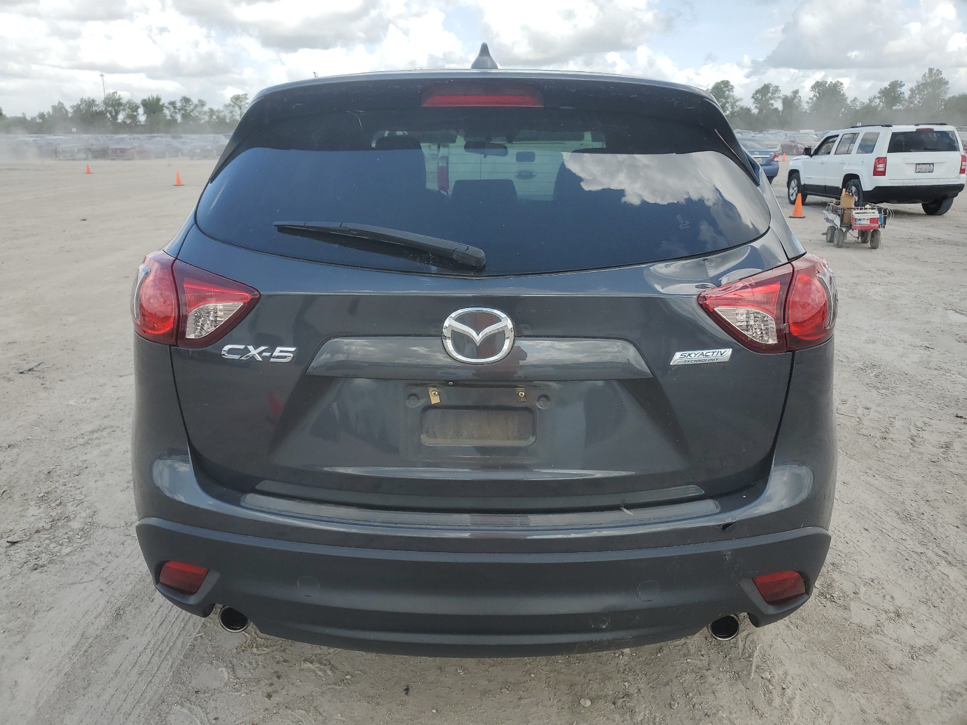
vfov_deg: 53.1
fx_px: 726
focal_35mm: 26
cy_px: 362
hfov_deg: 67.3
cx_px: 484
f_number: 1.5
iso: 50
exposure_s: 1/1667
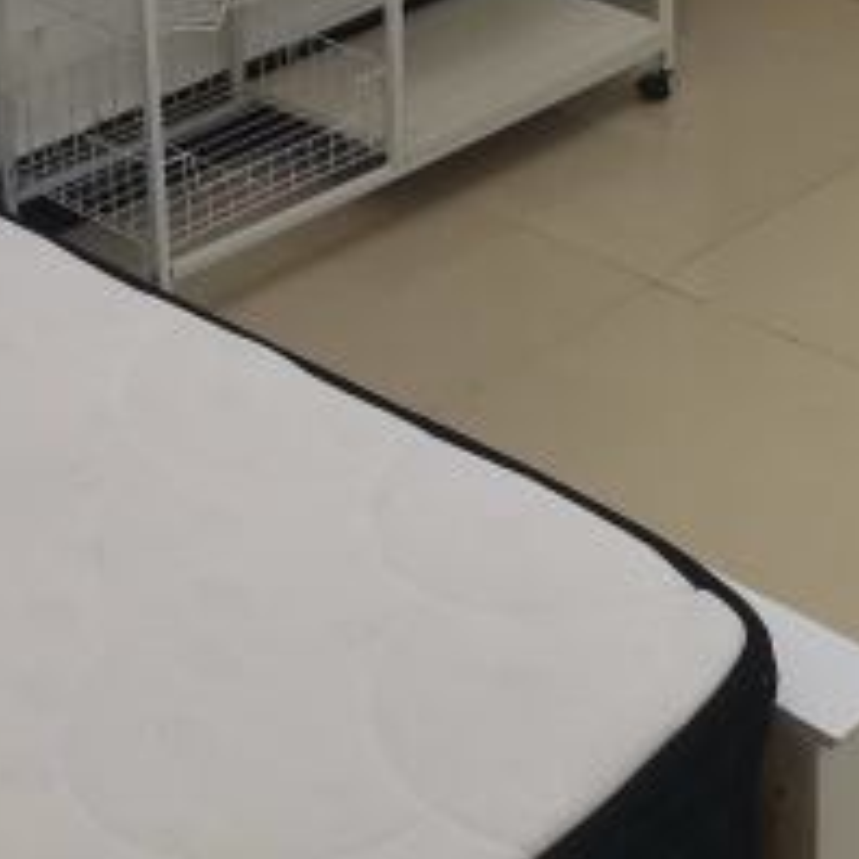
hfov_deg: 18.7
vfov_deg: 17.3
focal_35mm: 93
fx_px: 2611
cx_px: 347
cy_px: -334
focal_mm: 5.5
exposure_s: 1/50
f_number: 1.8
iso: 200
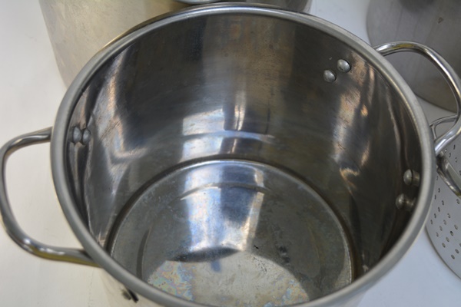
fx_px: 615
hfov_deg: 41.1
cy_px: 154
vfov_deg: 28.1
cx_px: 230
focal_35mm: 48
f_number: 5.6
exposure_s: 1/125
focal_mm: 32
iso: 220
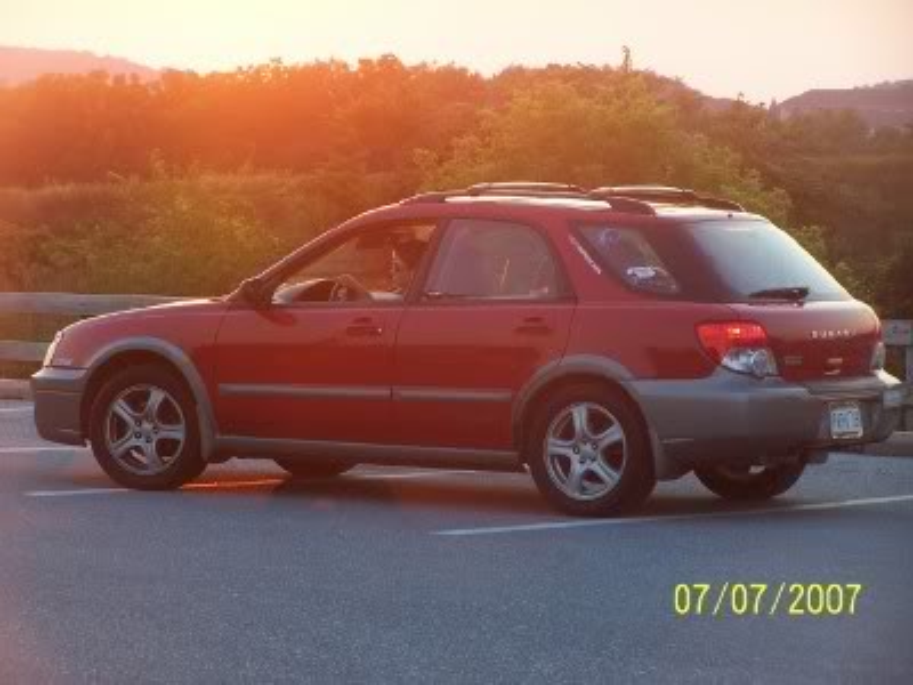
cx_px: 456
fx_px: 4457
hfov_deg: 11.7
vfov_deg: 8.8
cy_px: 342
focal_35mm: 169
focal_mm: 28
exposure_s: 1/125
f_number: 3.2
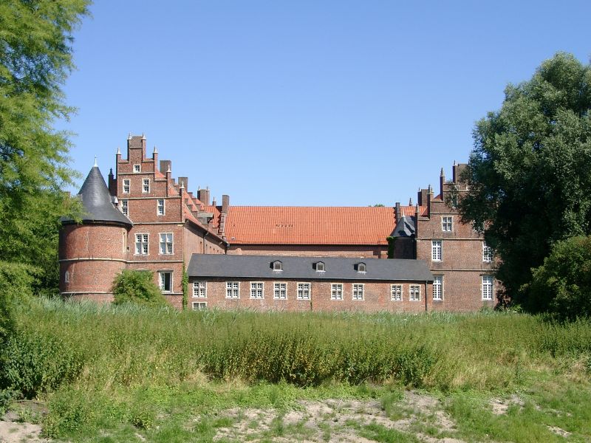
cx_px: 296
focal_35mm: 50
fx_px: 854
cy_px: 222
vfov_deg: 29.1
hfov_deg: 38.2
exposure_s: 1/483
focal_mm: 10.4
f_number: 4
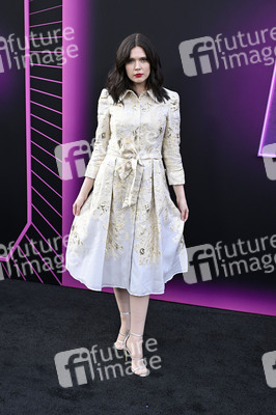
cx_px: 138
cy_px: 208
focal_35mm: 47
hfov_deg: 28.6
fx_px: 541
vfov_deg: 41.9
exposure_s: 1/320
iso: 1000
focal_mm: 47
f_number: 6.3
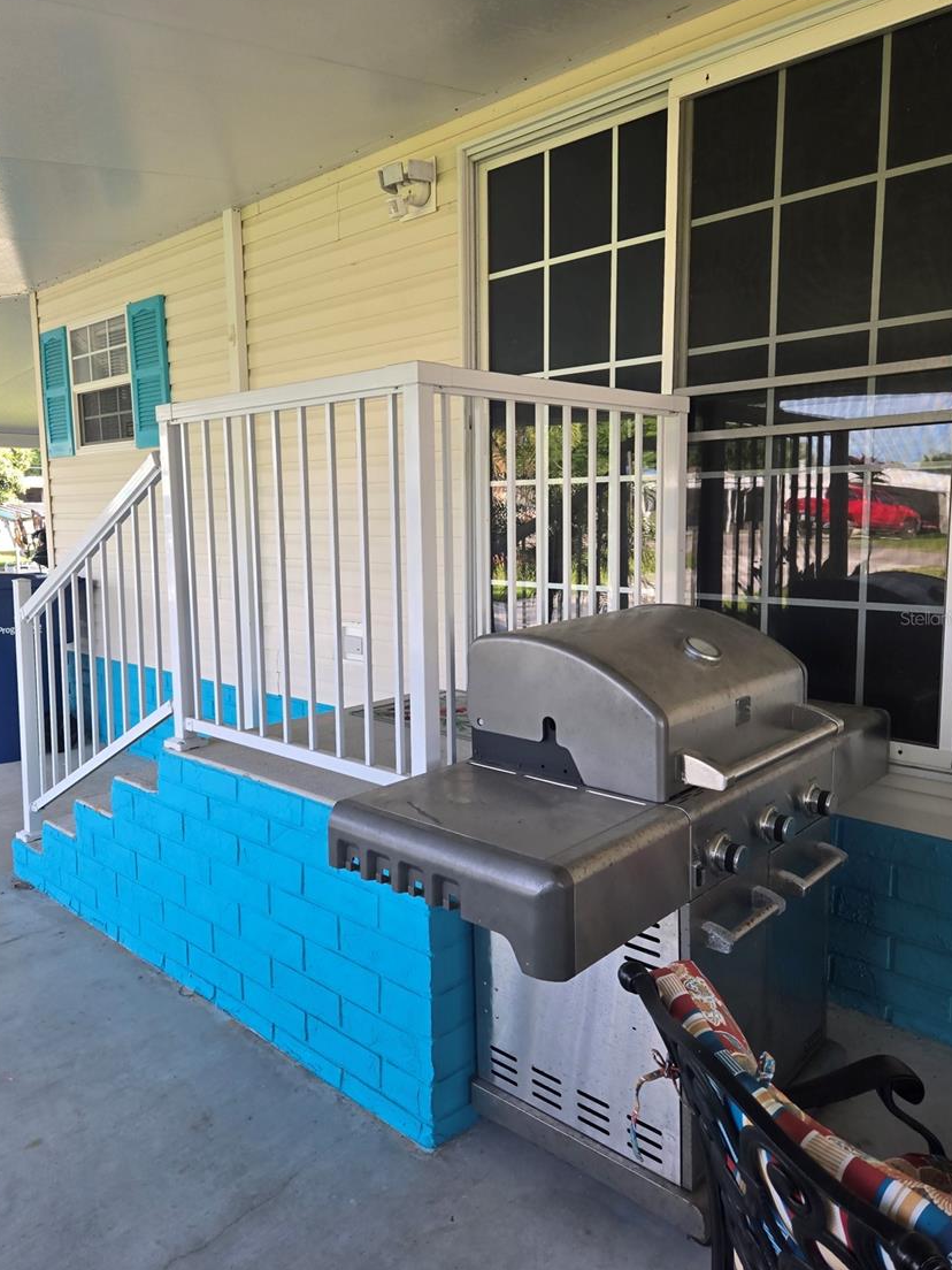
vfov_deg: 69.4
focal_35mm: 25
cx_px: 465
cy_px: 618
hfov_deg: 54.9
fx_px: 917
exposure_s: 1/180
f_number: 1.8
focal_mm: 5.4
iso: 40
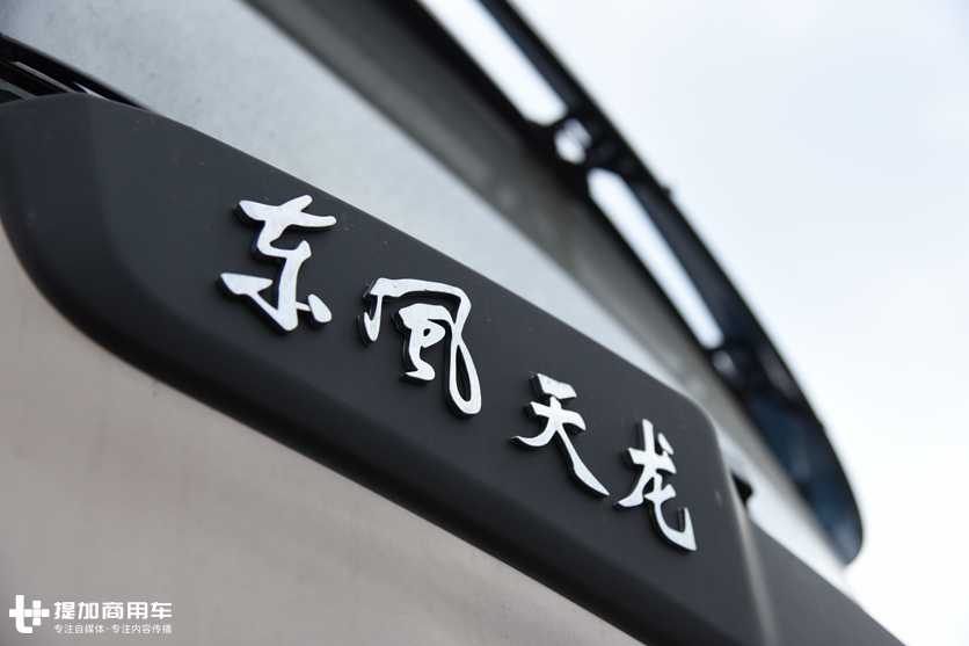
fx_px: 1345
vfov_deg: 27.0
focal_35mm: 50
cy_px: 323
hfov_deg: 39.6
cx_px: 484
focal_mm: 50
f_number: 4.5
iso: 1250
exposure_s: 1/4000
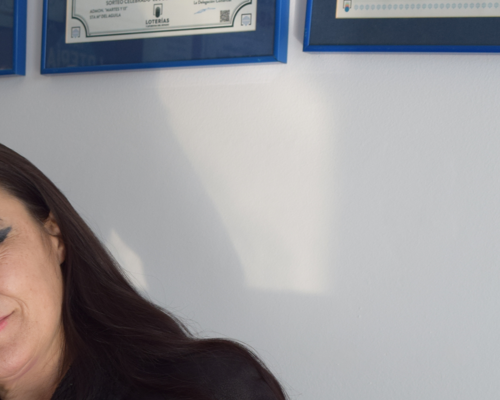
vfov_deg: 13.7
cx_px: 118
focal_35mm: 110
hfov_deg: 17.4
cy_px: 430
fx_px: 1628
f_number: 7.1
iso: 400
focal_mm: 30
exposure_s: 1/200
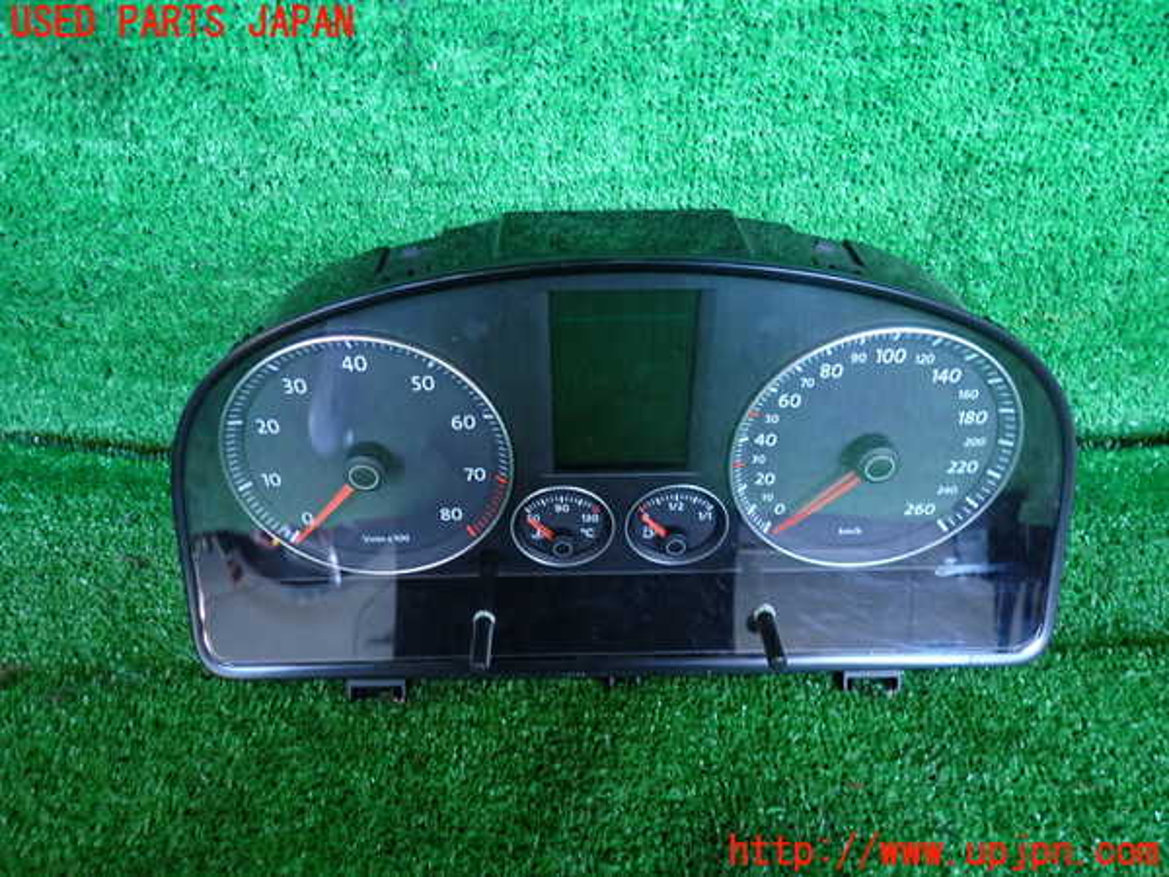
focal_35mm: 25
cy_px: 438
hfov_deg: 69.4
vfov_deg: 54.9
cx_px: 584
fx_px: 844
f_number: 2
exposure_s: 1/30
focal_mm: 4.5
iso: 320
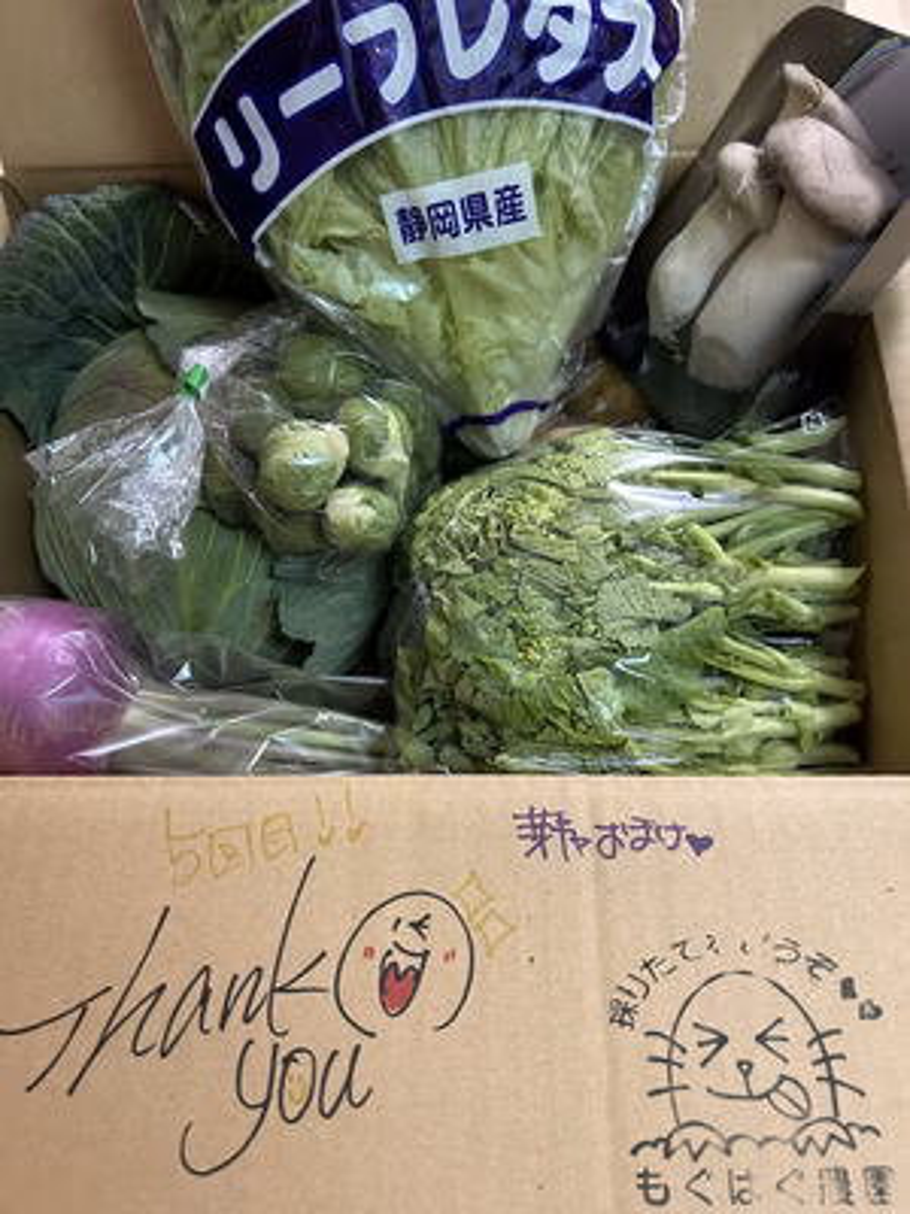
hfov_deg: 53.1
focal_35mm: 26
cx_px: 455
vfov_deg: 67.3
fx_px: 911
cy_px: 607
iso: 320
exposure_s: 1/50
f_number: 1.5
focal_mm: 5.7
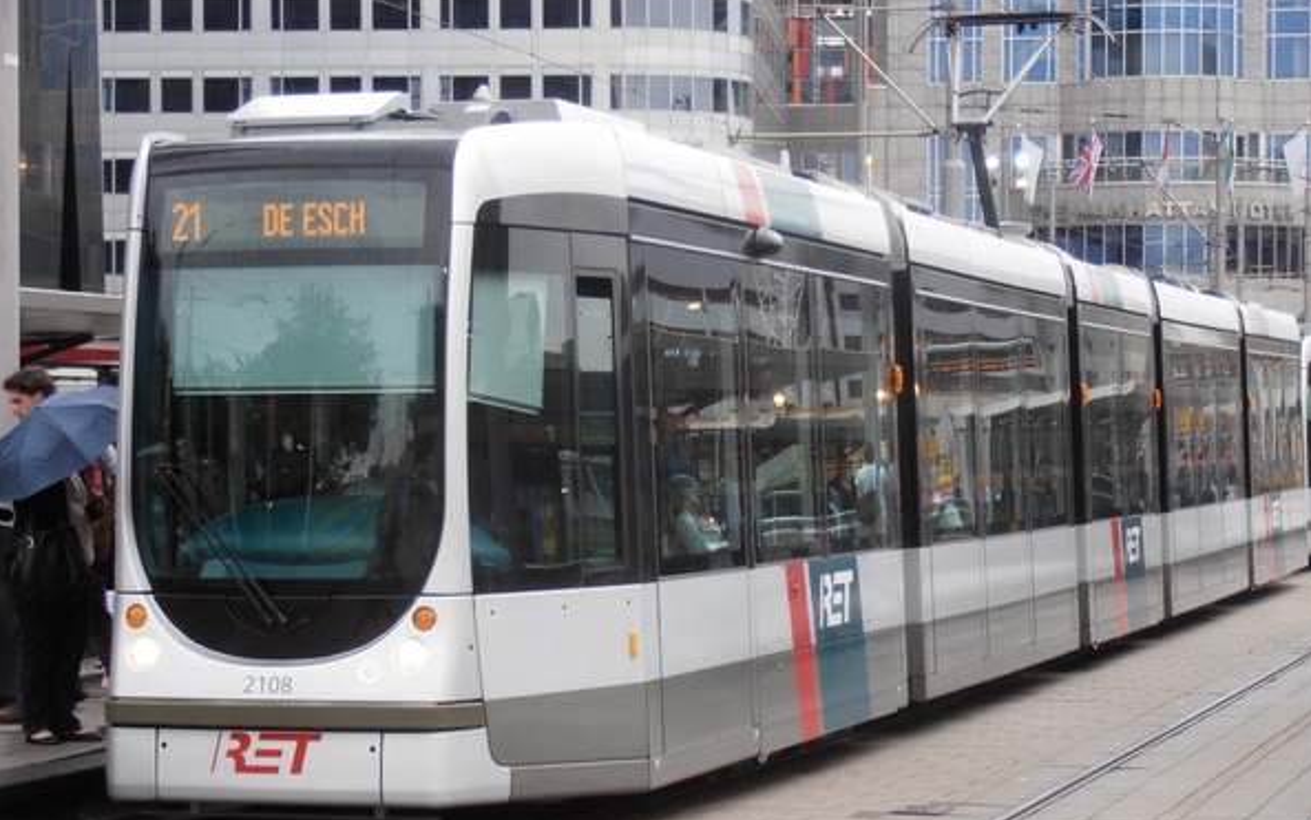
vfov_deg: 11.0
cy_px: 480
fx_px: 4253
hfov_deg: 17.5
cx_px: 659
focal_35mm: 119
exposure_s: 1/40
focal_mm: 19.64
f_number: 5.5
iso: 125
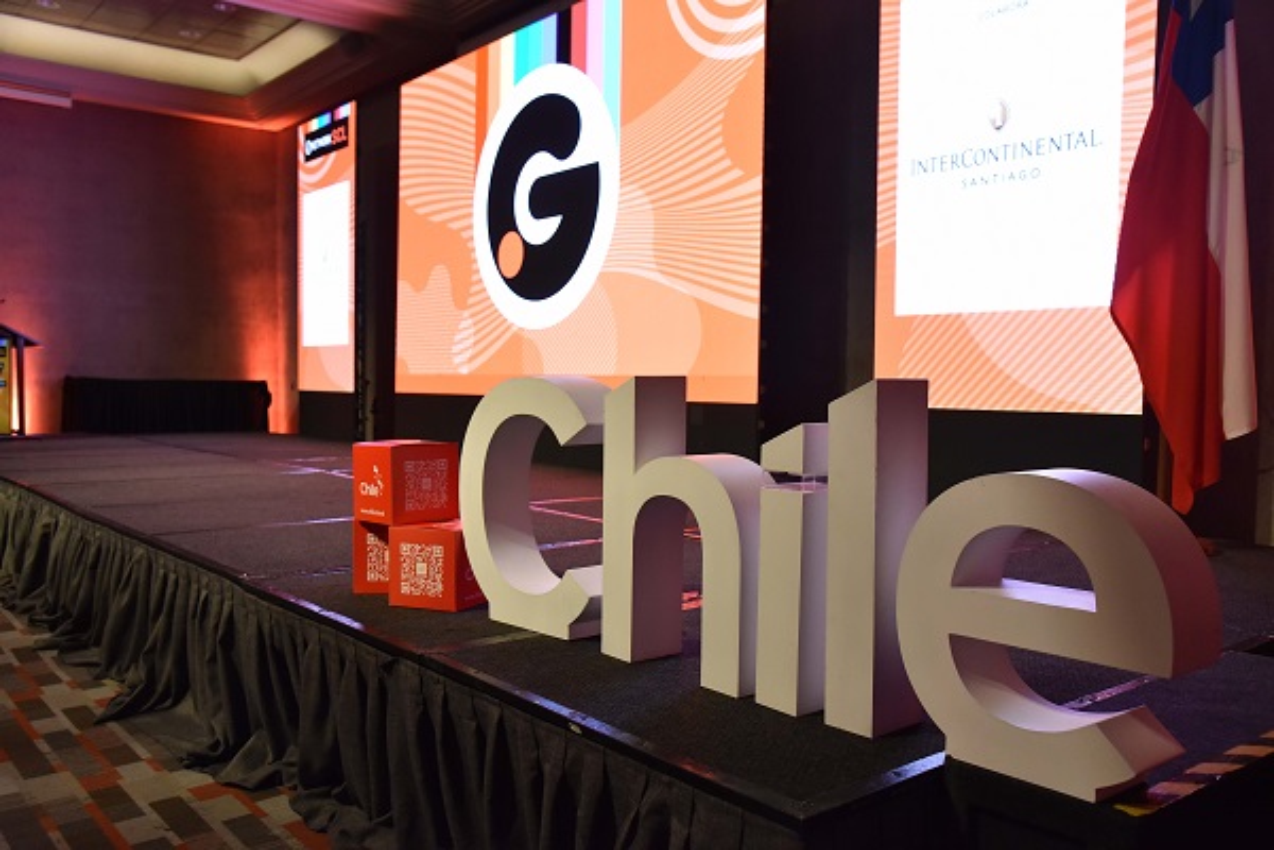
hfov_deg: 61.9
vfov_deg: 43.6
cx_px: 637
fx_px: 1062
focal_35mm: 30
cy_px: 425
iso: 3200
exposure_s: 1/125
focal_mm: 30
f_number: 5.6
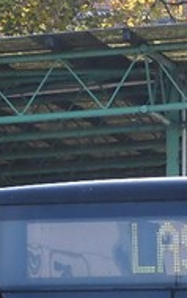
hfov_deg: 2.7
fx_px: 3876
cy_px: 368
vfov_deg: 4.4
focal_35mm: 476
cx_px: 468
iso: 125
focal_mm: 16.9
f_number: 5
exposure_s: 1/250
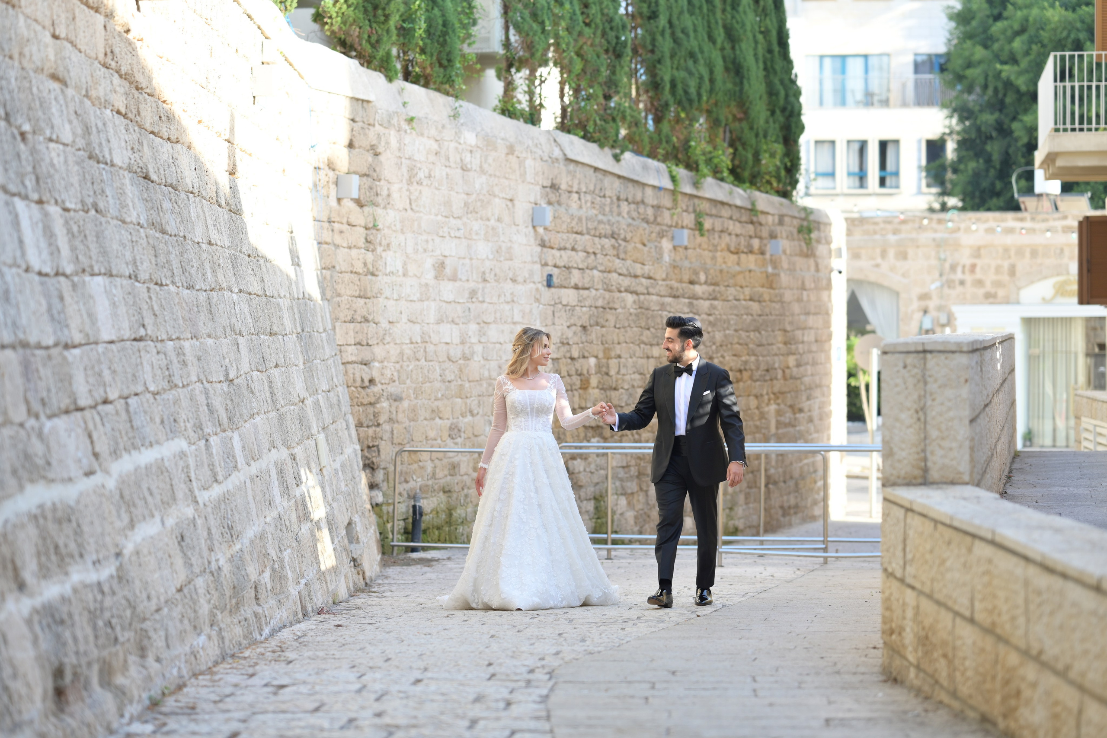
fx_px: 2614
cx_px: 554
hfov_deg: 23.9
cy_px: 369
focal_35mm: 85
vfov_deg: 16.1
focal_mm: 85
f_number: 2.5
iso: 200
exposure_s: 1/640
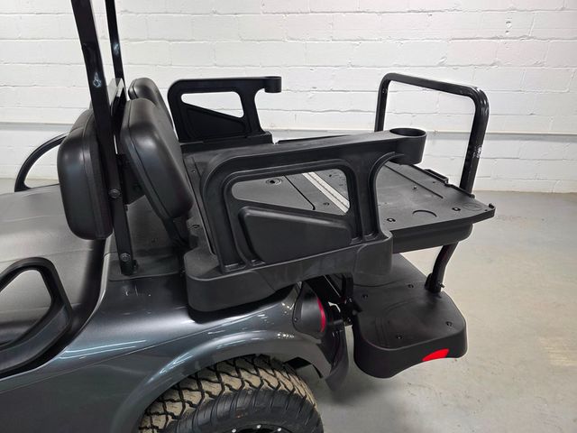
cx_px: 288
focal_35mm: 23
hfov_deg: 73.9
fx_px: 383
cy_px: 216
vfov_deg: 58.9
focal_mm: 6.3
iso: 160
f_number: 1.7
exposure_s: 1/120
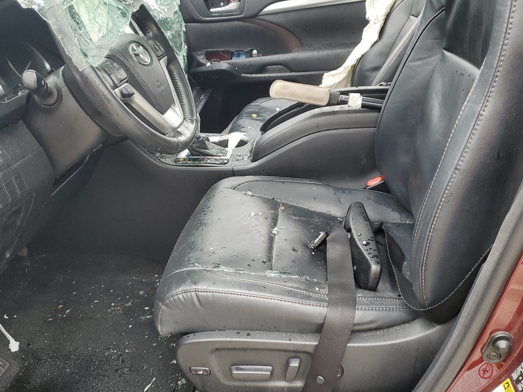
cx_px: 239
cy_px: 230
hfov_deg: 58.3
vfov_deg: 45.2
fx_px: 468
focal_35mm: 31
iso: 76
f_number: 1.5
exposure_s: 1/120
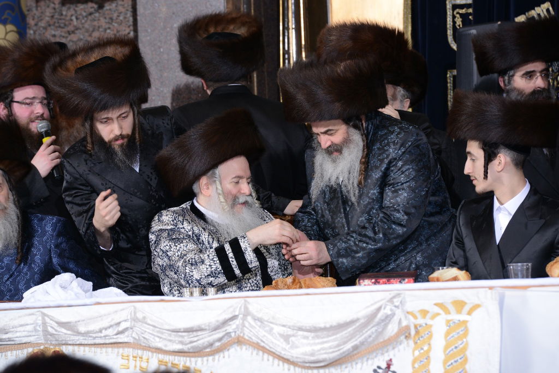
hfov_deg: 10.3
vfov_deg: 6.9
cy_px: 186
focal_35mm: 200
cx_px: 280
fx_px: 3107
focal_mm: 200
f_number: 8
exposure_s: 1/160
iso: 640
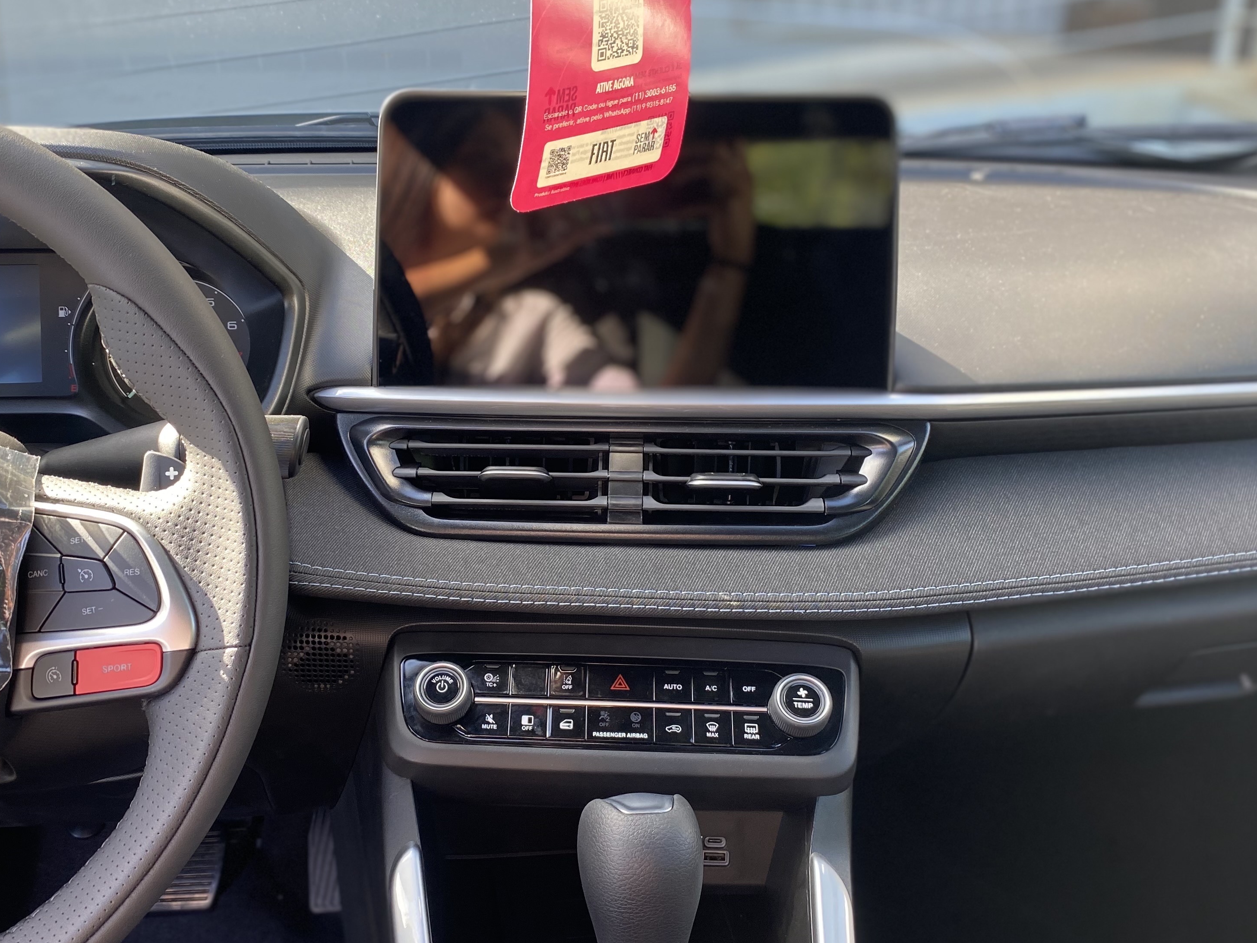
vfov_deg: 39.6
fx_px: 1307
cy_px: 505
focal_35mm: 36
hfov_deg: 51.2
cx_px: 533
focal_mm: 4.25
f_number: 1.8
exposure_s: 1/122
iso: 64
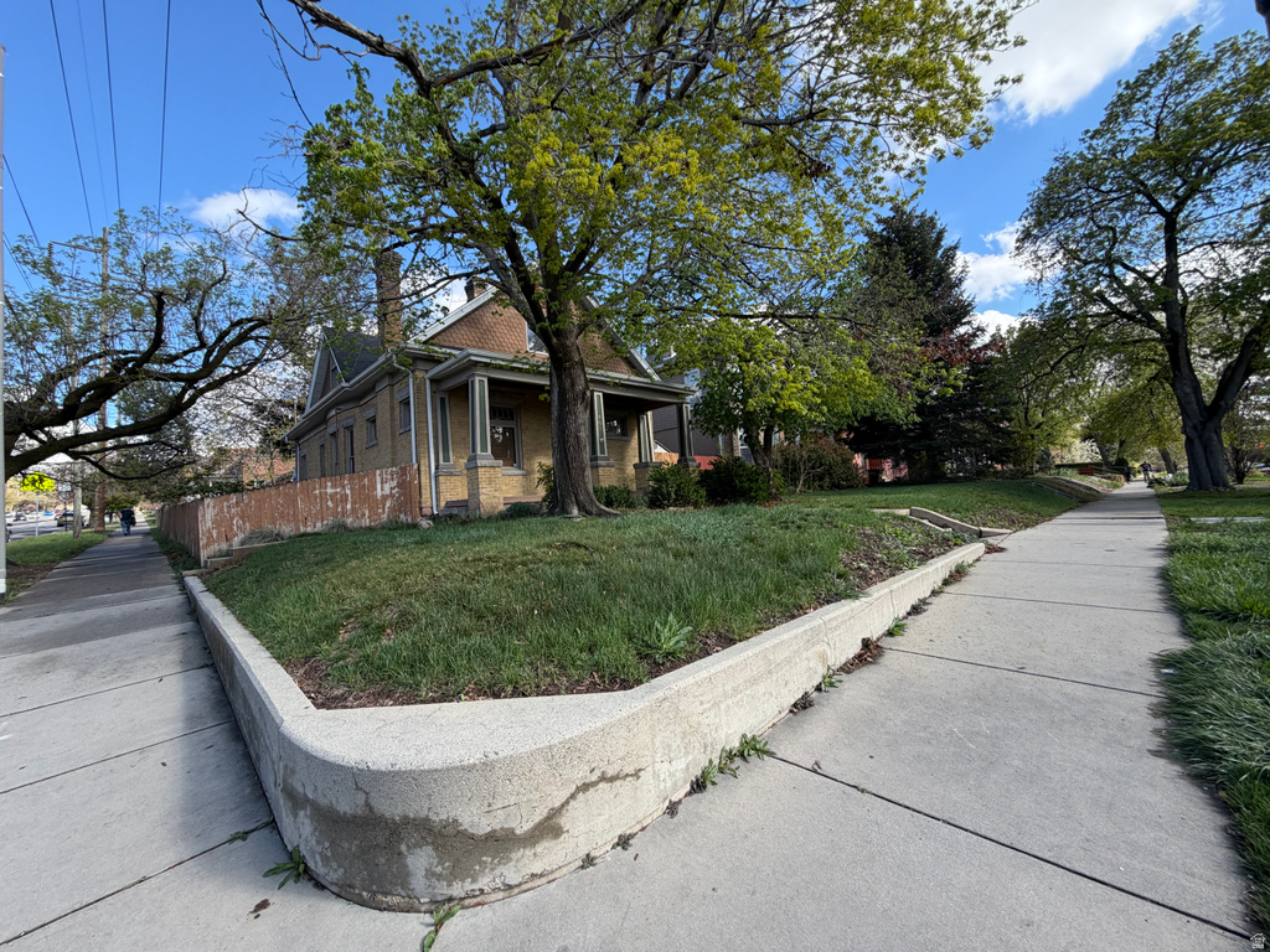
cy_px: 476
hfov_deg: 102.1
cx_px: 635
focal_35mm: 14
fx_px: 514
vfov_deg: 85.7
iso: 50
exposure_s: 1/502
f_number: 2.2
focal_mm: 2.22
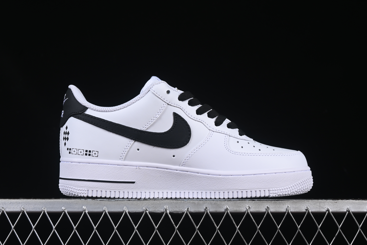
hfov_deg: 27.0
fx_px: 765
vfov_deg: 18.2
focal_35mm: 75
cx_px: 184
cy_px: 122
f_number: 8
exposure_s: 1/80
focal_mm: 50
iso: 160
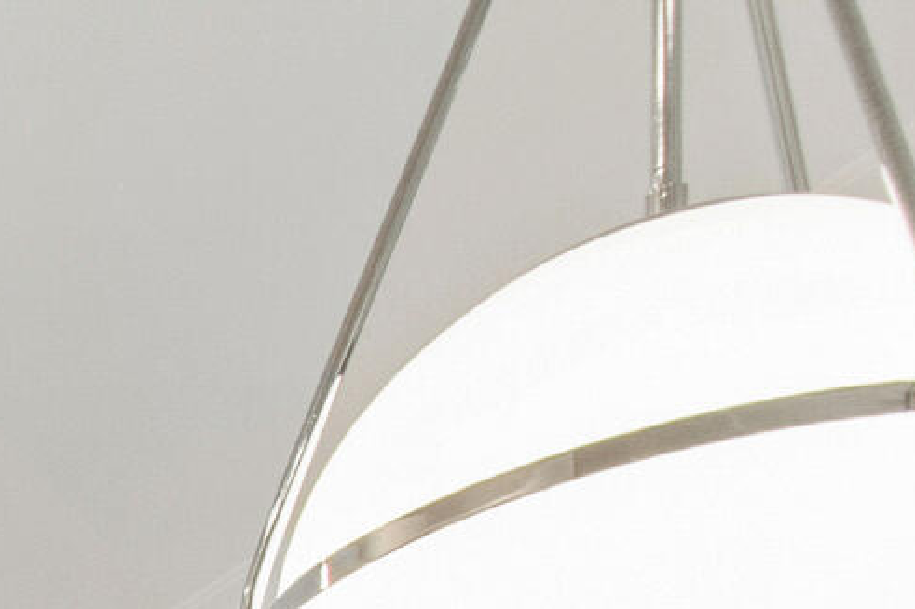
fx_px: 2795
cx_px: -1733
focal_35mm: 110
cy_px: 1847
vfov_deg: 9.6
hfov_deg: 11.7
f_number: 8
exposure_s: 1/5
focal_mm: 12
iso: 100
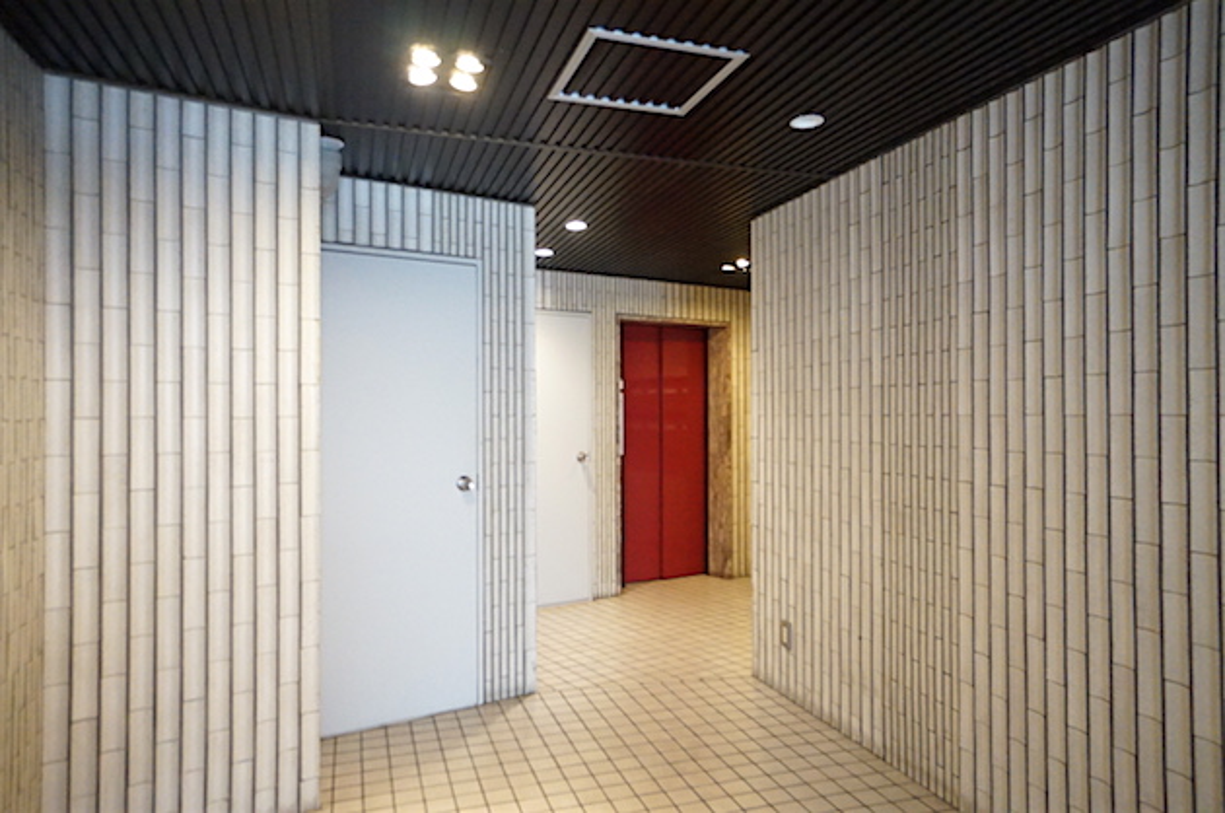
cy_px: 406
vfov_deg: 56.0
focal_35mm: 22
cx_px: 612
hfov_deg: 77.4
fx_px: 764
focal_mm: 15
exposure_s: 1/60
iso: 4000
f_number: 4
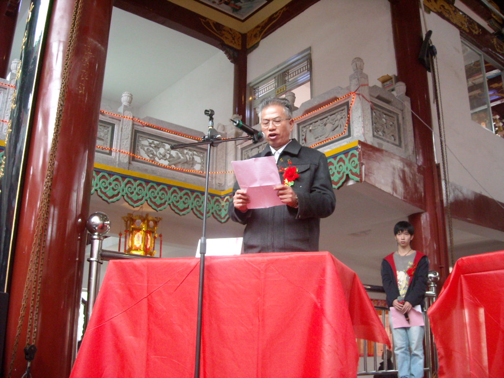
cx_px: 252
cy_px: 189
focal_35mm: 35
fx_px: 510
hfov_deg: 52.6
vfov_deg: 40.7
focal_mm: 5.7
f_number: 2.8
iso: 400
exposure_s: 1/60
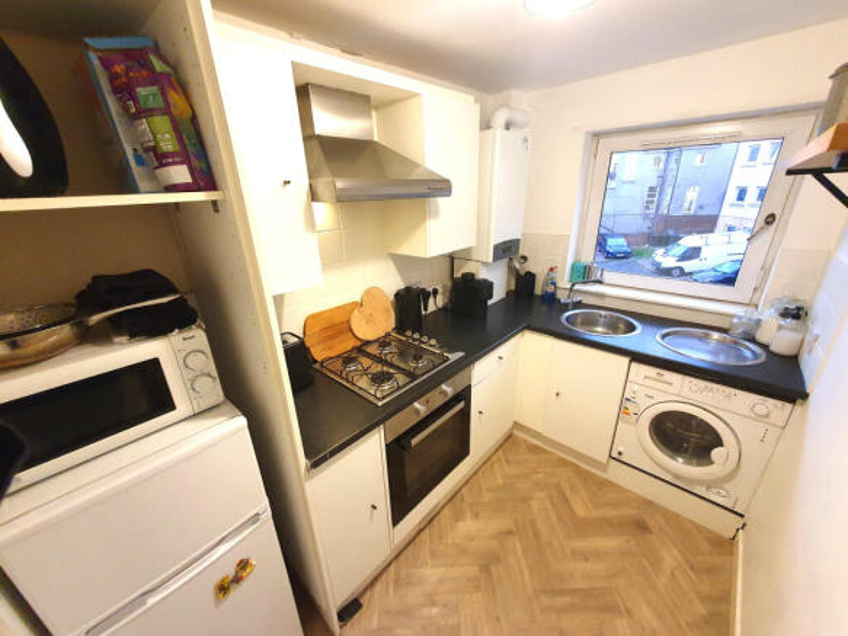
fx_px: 318
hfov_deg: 106.2
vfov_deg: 89.9
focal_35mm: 13
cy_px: 318
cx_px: 424
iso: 320
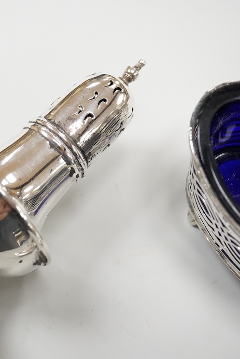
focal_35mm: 68
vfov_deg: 29.7
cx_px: 52
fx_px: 680
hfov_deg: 19.8
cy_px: 180
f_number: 7.1
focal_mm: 30
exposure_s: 1/320
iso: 2500
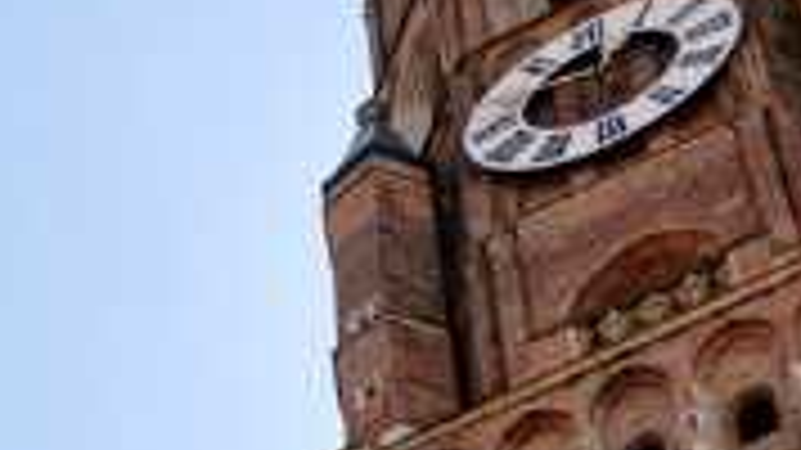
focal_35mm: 140
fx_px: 2973
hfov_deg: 15.2
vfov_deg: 7.6
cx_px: 140
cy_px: 1359
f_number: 8
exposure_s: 1/250
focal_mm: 12
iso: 100
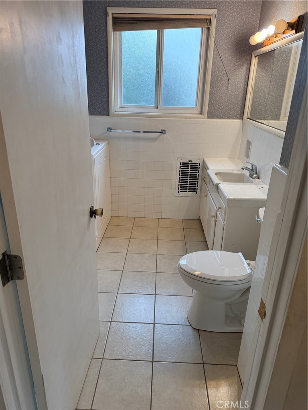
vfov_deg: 71.6
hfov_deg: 56.8
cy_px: 205
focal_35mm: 24
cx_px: 154
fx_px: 285
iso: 160
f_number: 1.78
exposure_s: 1/225
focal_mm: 6.76
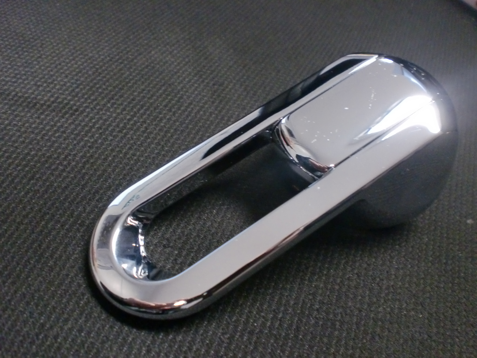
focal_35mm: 35
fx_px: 482
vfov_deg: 40.7
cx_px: 238
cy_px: 179
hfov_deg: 52.6
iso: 400
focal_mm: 6.3
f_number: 3.1
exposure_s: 1/20
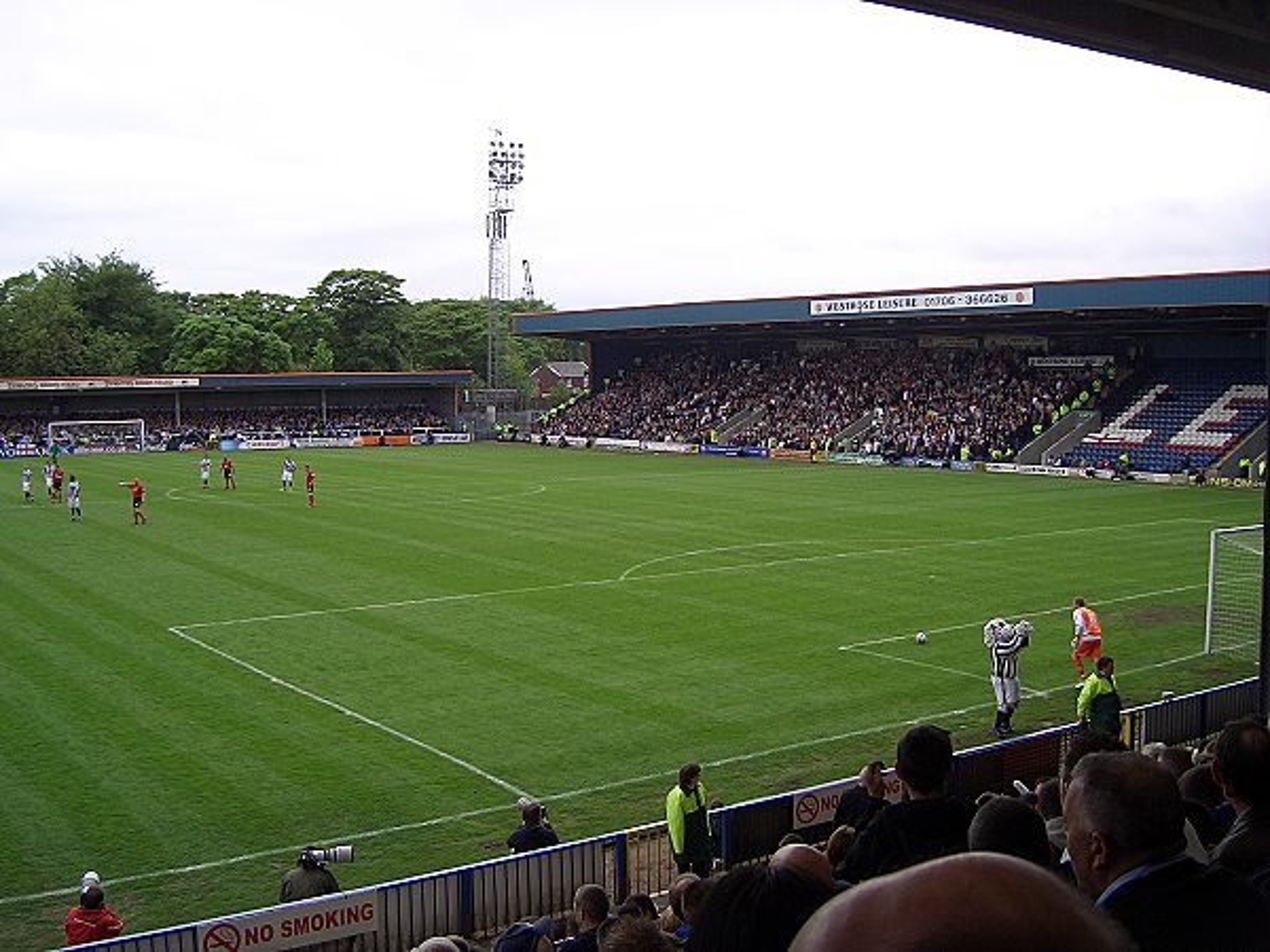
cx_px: 635
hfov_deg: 47.9
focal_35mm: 39
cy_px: 476
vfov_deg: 36.8
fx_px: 1431
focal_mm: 8
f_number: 2.8
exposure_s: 1/500
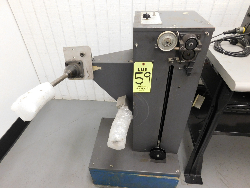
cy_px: 94
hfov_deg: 73.9
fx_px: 166
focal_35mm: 23
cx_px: 125
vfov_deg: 58.9
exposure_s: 1/30
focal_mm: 4
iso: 320
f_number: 3
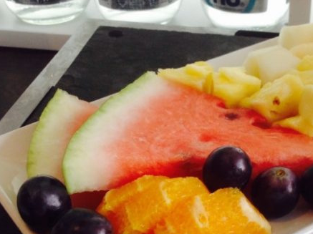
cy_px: 170
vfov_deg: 17.9
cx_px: 225
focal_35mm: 82
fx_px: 741
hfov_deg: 23.7
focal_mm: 4.28
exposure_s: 1/40
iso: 64
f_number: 2.4
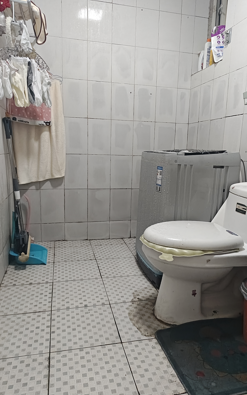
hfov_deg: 49.3
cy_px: 198
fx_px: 269
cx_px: 131
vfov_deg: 72.5
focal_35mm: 25
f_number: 1.88
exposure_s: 1/283
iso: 6366
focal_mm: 5.56
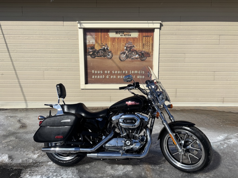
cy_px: 89
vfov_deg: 53.1
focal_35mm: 26
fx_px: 179
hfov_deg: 67.3
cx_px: 119
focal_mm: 5.96
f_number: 1.6
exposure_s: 1/5952
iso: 50
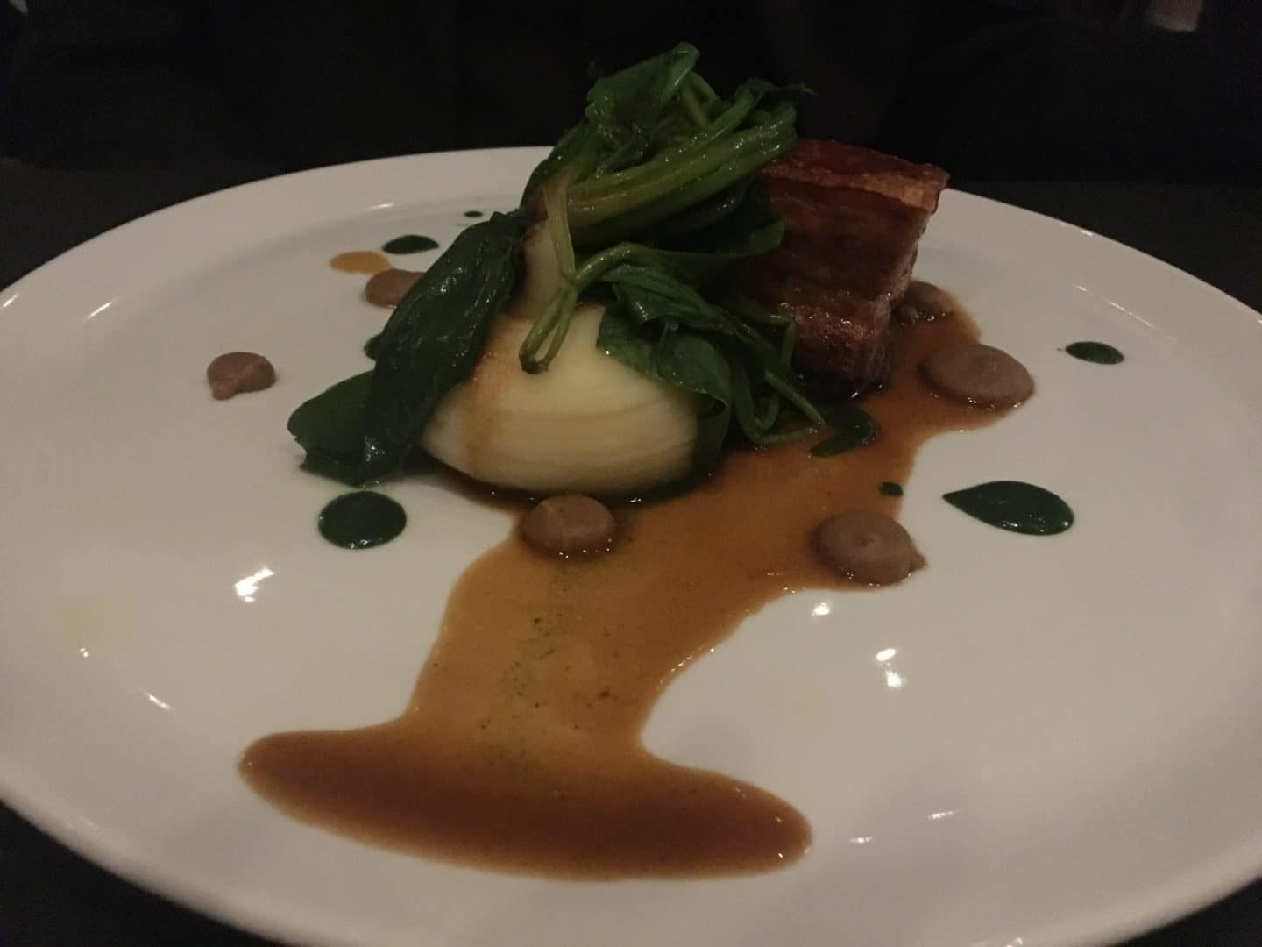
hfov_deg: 61.7
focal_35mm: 29
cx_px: 631
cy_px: 474
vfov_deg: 48.2
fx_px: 1057
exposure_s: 1/17
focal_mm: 4.15
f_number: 2.2
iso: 1000
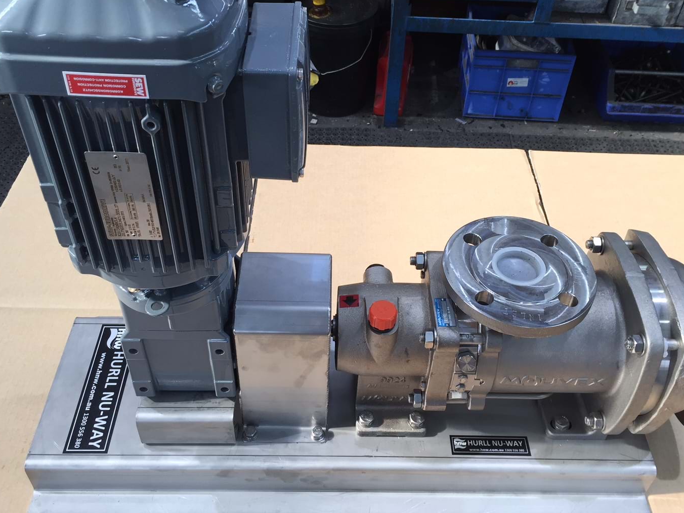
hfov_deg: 52.6
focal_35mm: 35
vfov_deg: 40.6
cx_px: 350
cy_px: 224
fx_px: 692
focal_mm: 4.15
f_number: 2.2
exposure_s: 1/50
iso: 40
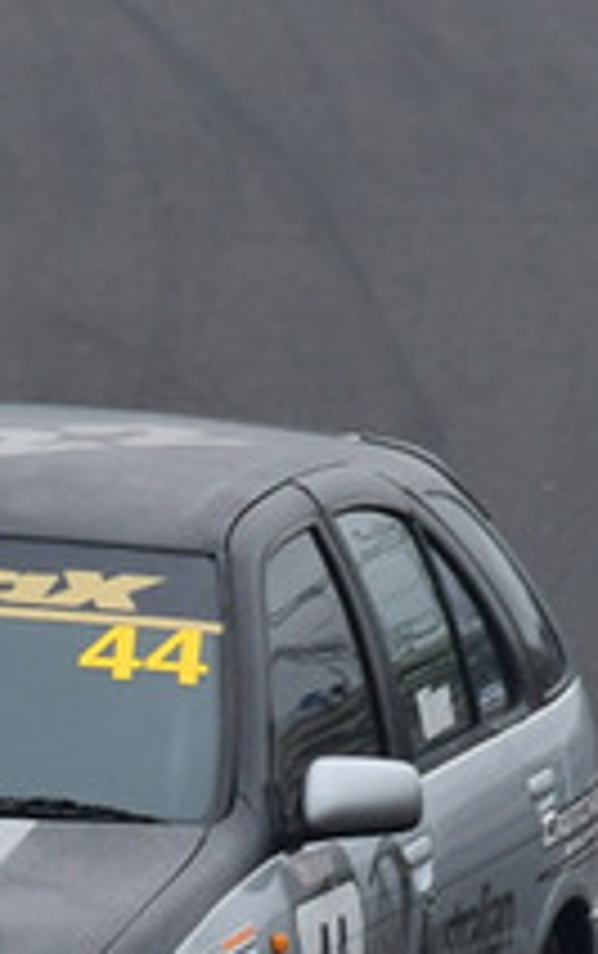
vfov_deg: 0.7
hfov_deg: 0.5
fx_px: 74896
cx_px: -256
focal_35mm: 2880
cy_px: 432
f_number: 10
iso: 640
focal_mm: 500
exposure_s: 1/640
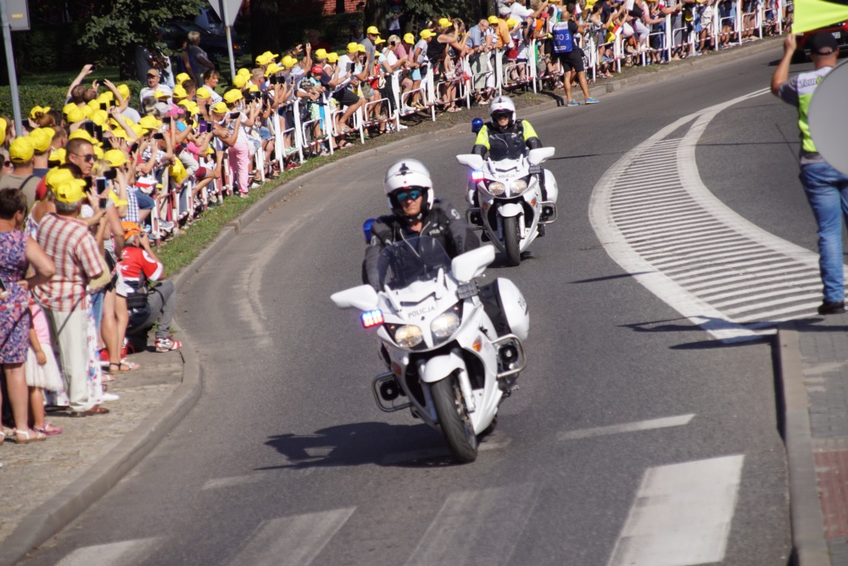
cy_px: 283
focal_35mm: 195
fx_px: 4594
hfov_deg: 10.5
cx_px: 424
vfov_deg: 7.0
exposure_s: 1/1250
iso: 250
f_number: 5.6
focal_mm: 130
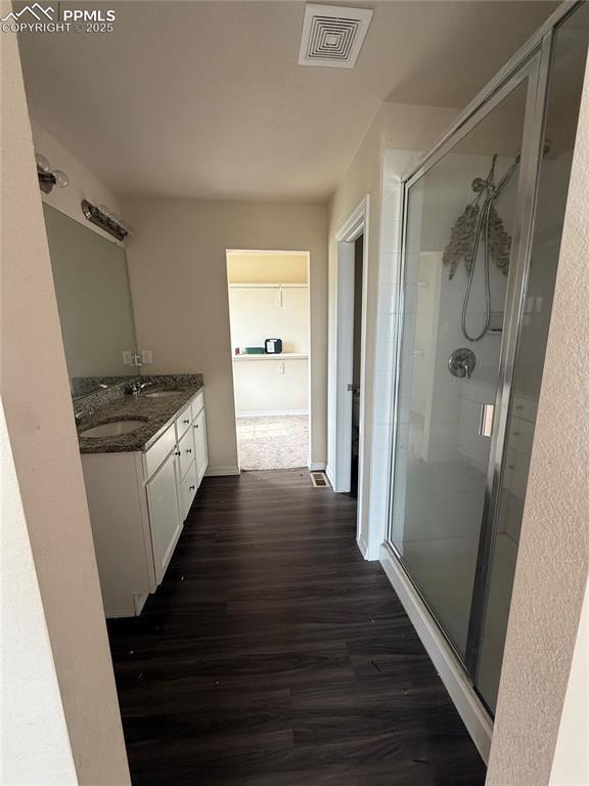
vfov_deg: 102.1
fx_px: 318
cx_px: 294
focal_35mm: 14
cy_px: 393
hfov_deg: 85.7
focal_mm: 2.22
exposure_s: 1/99
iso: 160
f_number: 2.2
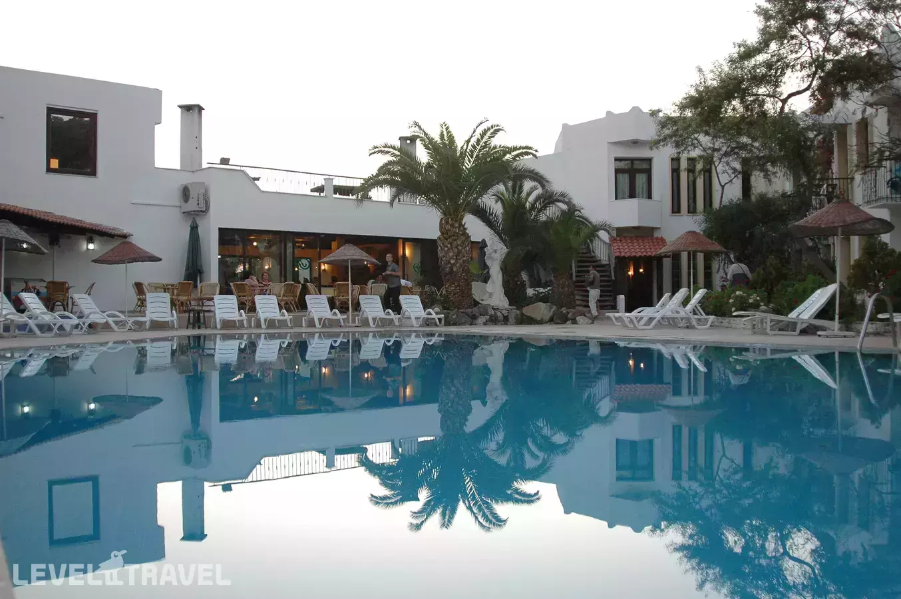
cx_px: 450
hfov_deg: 53.2
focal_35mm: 36
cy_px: 300
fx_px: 900
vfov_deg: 36.8
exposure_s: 1/250
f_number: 2.8
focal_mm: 24
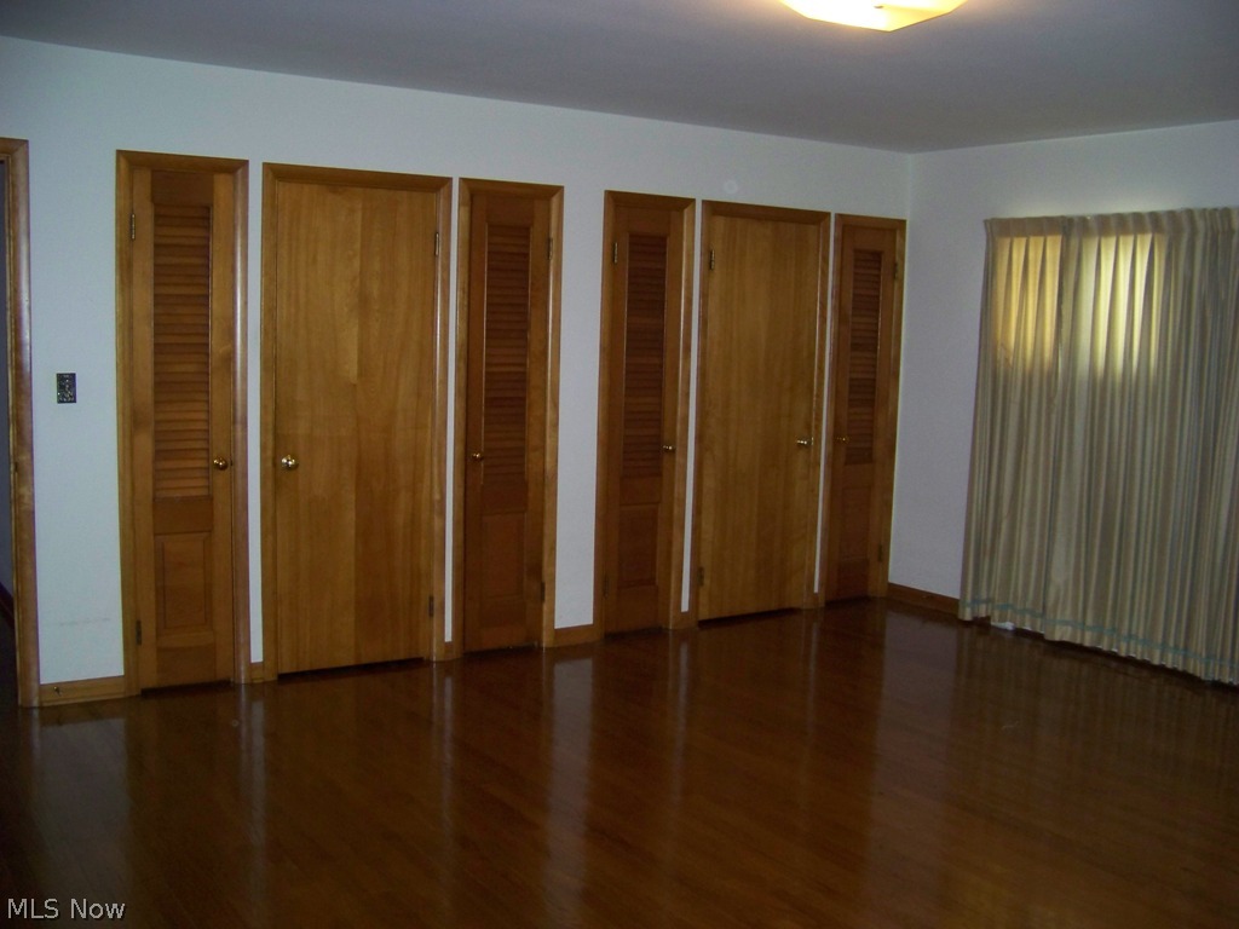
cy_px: 464
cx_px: 620
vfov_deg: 39.7
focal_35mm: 36
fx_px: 1289
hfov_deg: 51.4
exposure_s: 1/30
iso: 200
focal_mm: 5.85
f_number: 2.8
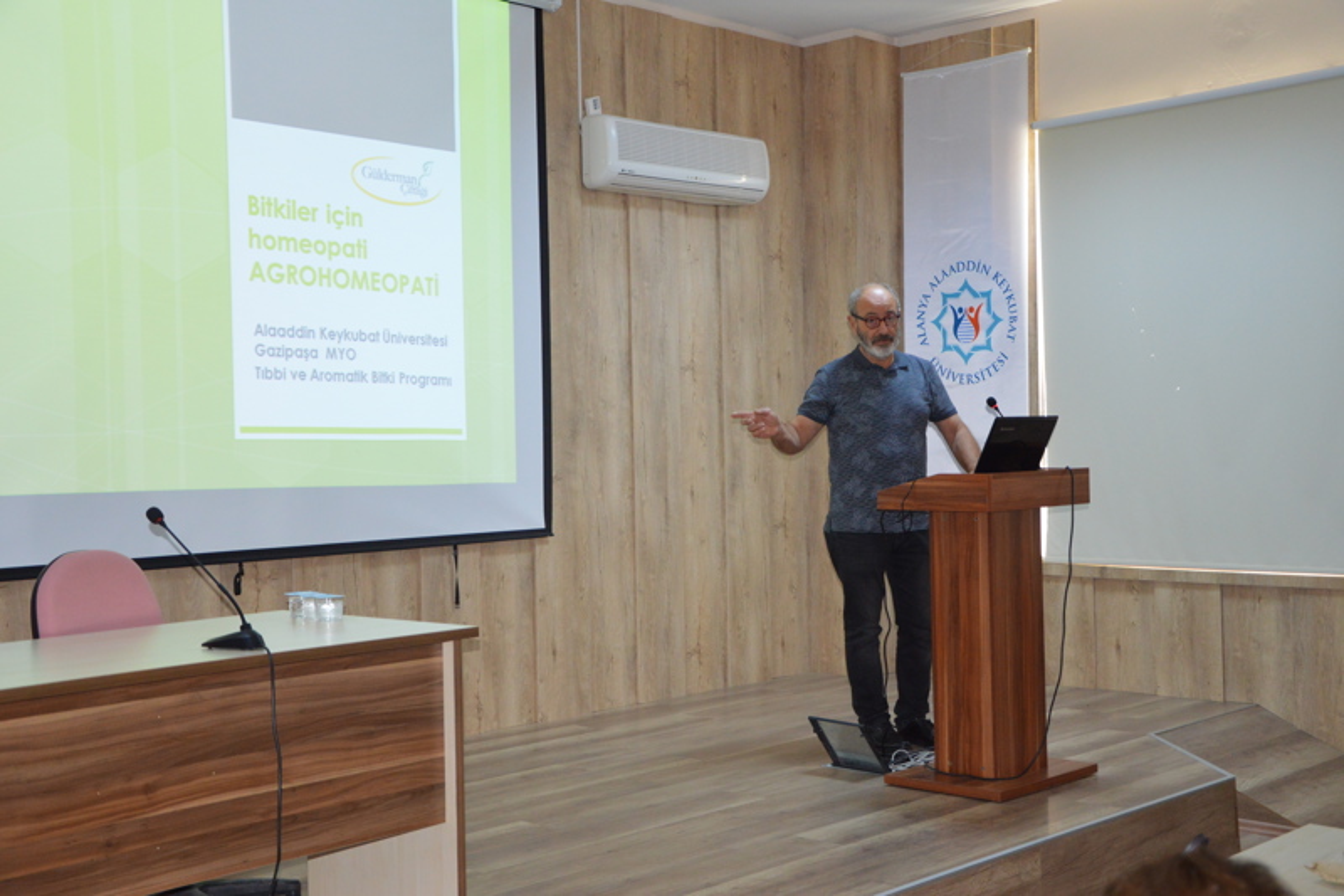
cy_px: 448
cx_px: 672
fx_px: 1680
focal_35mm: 45
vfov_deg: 29.9
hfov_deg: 43.6
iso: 1250
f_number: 4.2
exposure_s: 1/60
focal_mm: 30
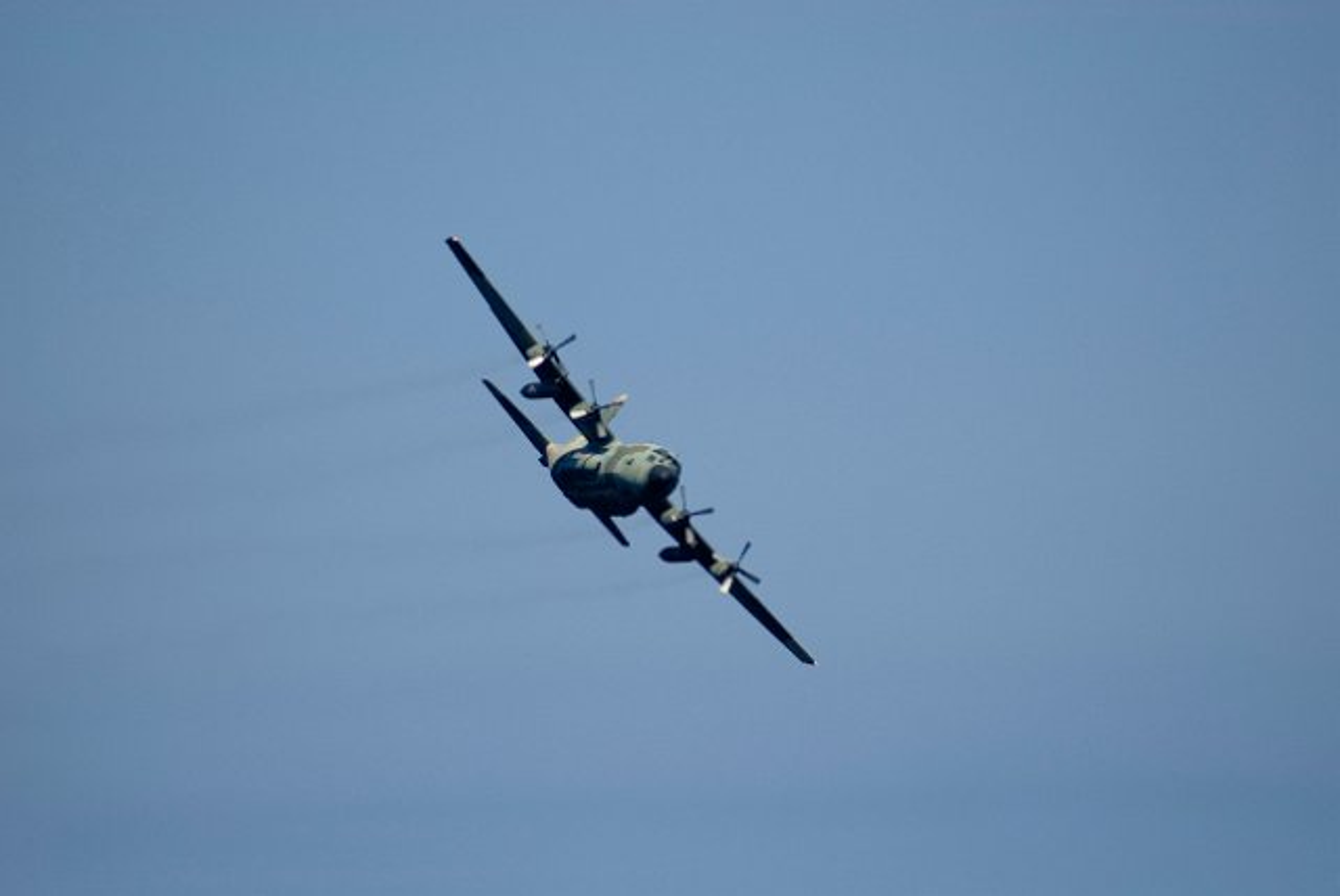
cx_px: 670
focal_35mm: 330
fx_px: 12294
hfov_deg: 6.2
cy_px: 448
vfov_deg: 4.2
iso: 100
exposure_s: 1/1000
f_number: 5
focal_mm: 220
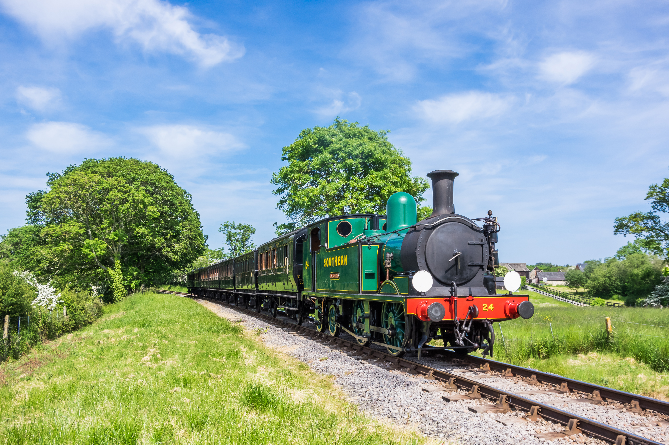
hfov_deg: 60.3
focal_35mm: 31
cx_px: 334
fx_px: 576
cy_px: 222
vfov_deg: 42.3
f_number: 11
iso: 400
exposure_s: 1/400
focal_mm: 21
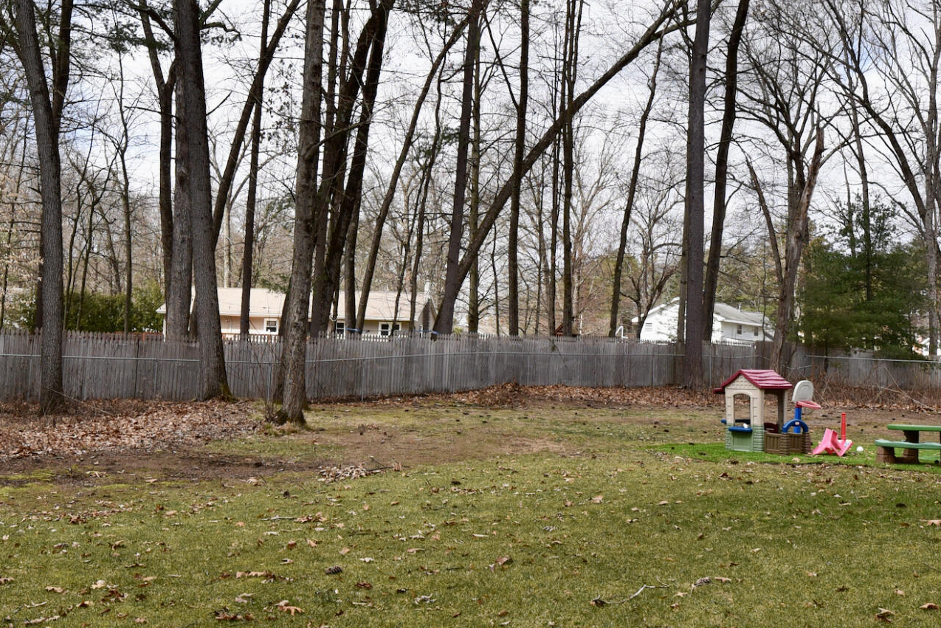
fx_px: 1046
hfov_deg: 48.4
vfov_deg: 33.4
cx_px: 492
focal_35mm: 40
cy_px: 288
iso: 500
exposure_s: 1/400
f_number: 10
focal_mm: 17
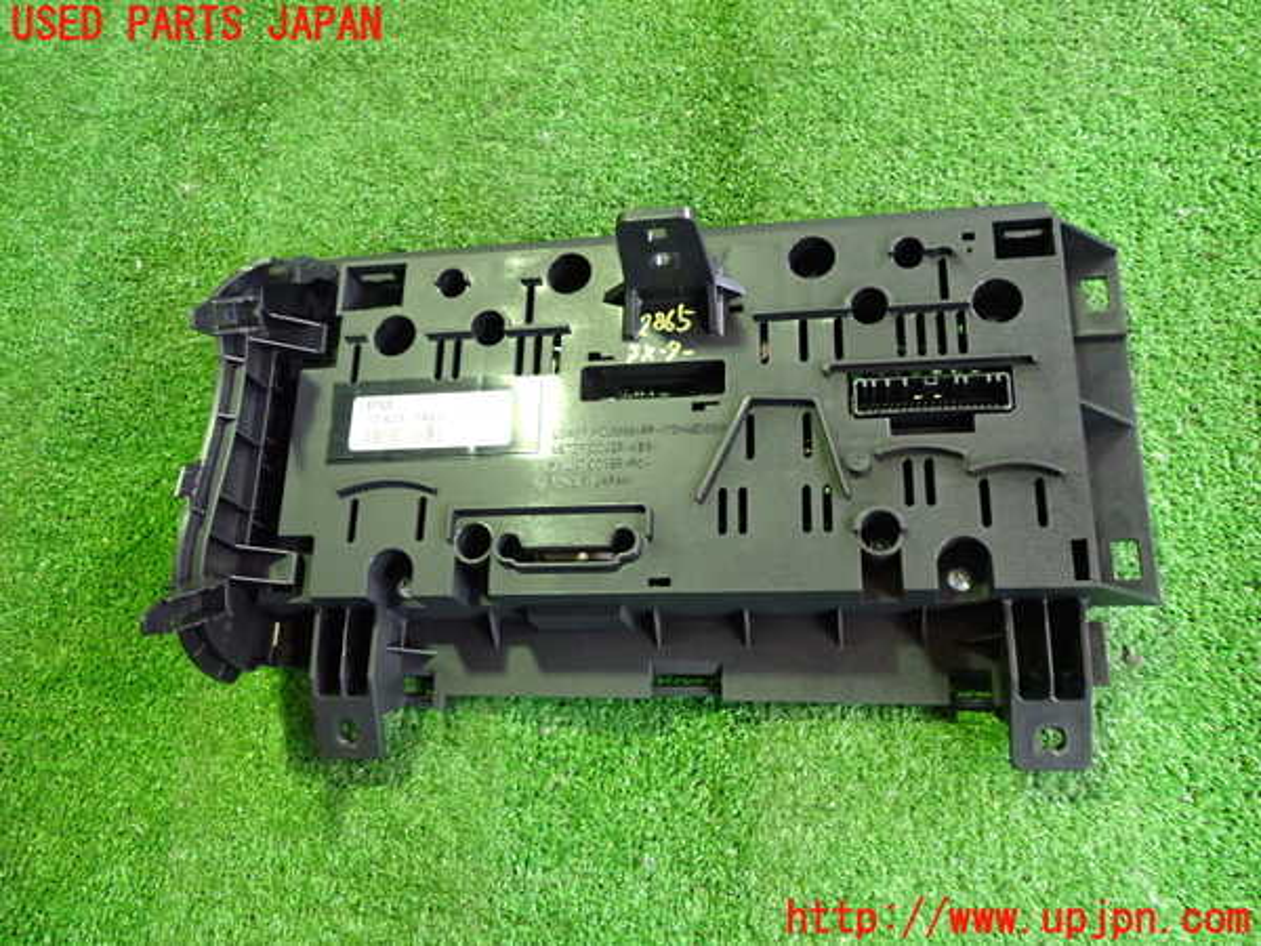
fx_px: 1093
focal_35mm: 30
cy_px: 473
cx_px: 630
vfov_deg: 46.8
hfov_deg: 60.0
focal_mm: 5.4
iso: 800
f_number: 2.3
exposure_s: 1/30
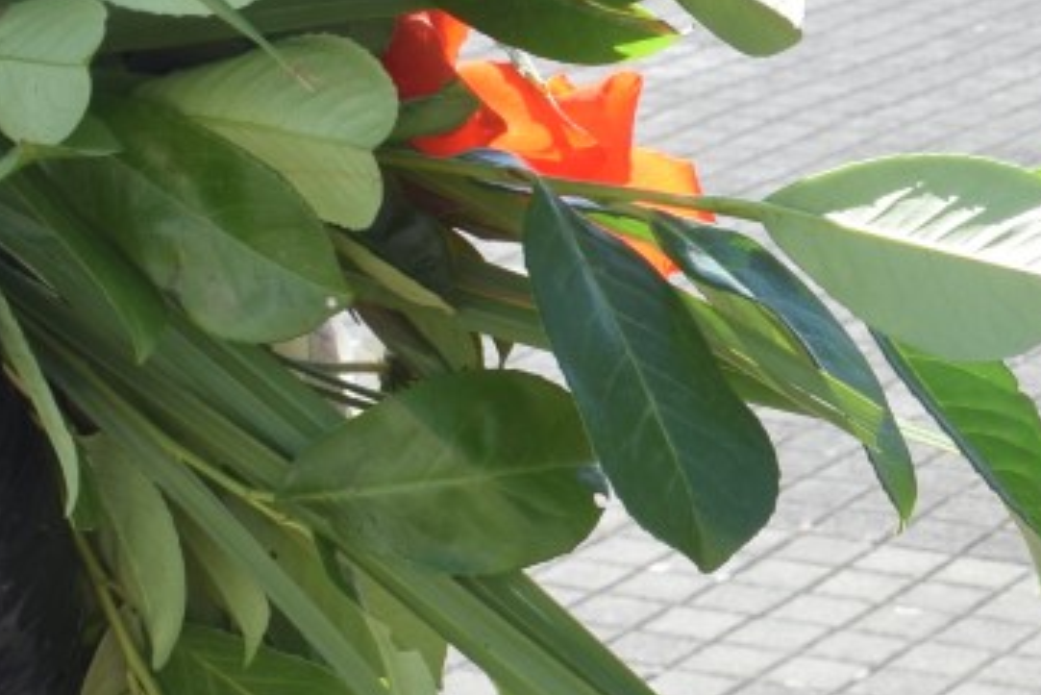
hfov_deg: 11.8
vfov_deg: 8.1
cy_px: 112
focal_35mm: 168
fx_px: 4867
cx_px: 1390
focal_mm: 25
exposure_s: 1/250
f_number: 8
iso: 280
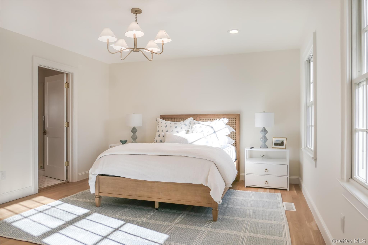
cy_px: 122
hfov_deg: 73.7
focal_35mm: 24
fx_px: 245
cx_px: 184
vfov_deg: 53.1
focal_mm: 8.8
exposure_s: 1/800
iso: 125
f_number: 2.8
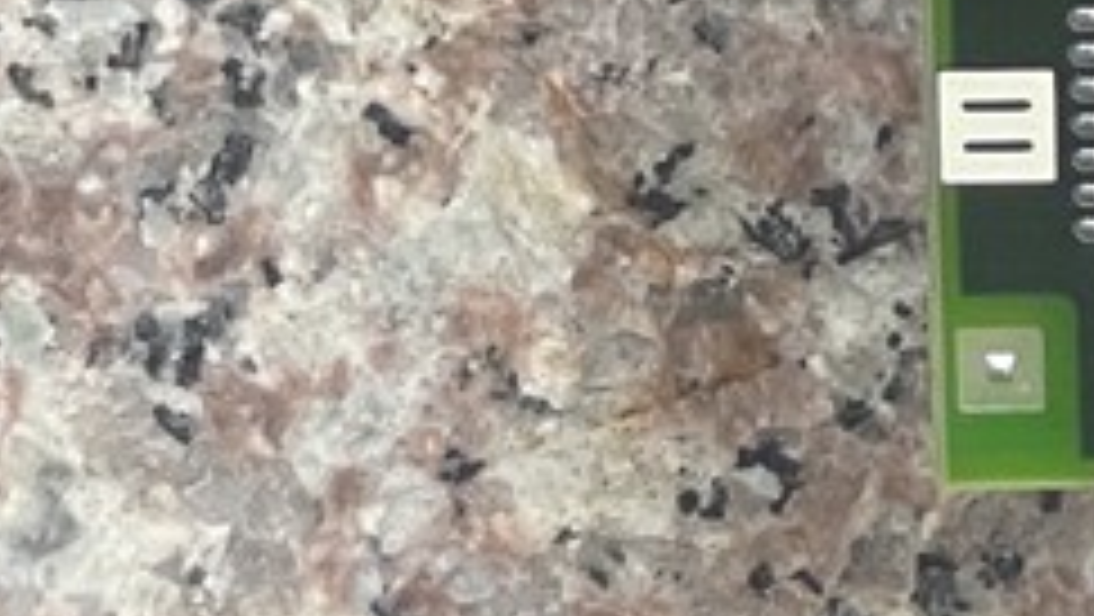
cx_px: 2026
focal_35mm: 149
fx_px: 4325
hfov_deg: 12.9
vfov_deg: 6.1
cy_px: -2230
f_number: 1.6
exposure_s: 1/60
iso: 125
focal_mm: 4.2
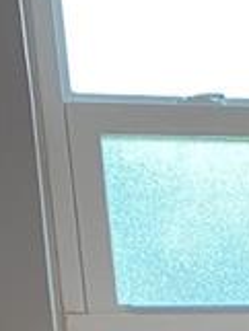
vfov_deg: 8.9
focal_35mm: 194
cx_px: 757
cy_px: 876
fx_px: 1858
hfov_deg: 6.9
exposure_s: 1/60
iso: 80
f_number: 1.8
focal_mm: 4.25
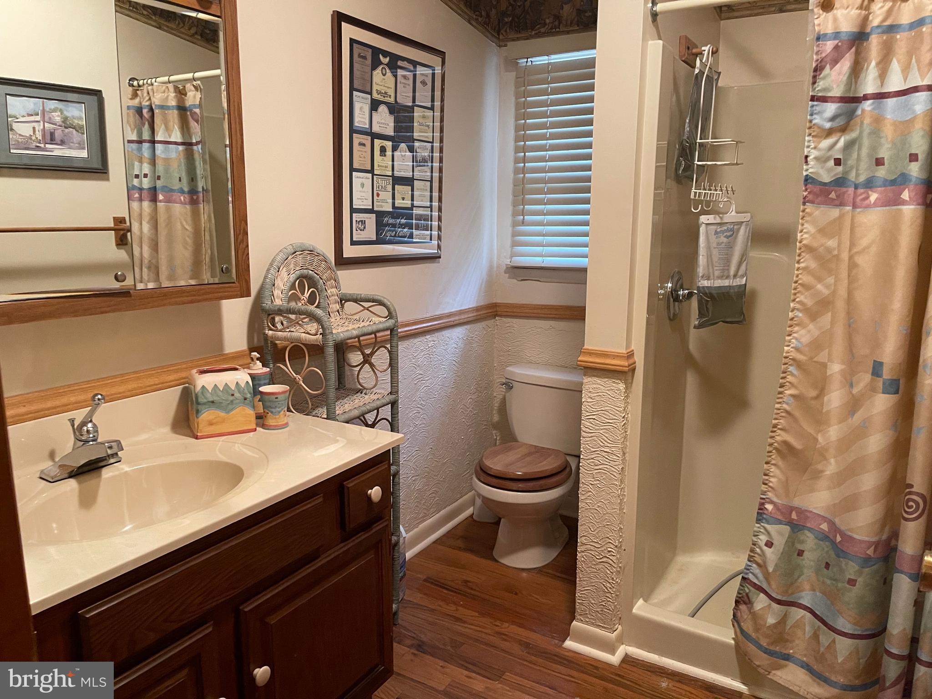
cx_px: 466
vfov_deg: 54.9
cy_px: 350
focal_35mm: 25
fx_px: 673
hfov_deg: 69.4
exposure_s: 1/60
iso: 500
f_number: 1.6
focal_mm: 5.1
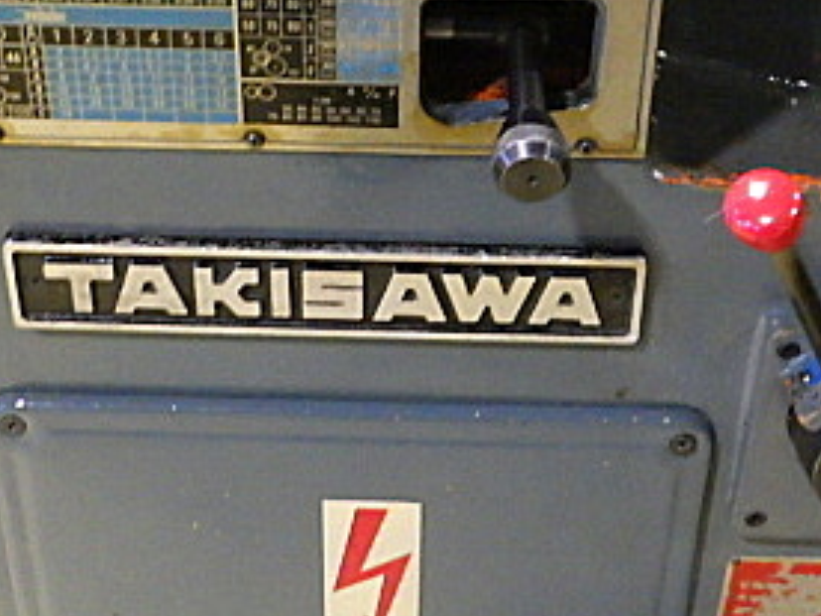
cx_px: 422
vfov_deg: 22.4
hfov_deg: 29.8
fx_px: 1542
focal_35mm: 65
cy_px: 164
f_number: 3.5
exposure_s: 1/20
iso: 1600
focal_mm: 5
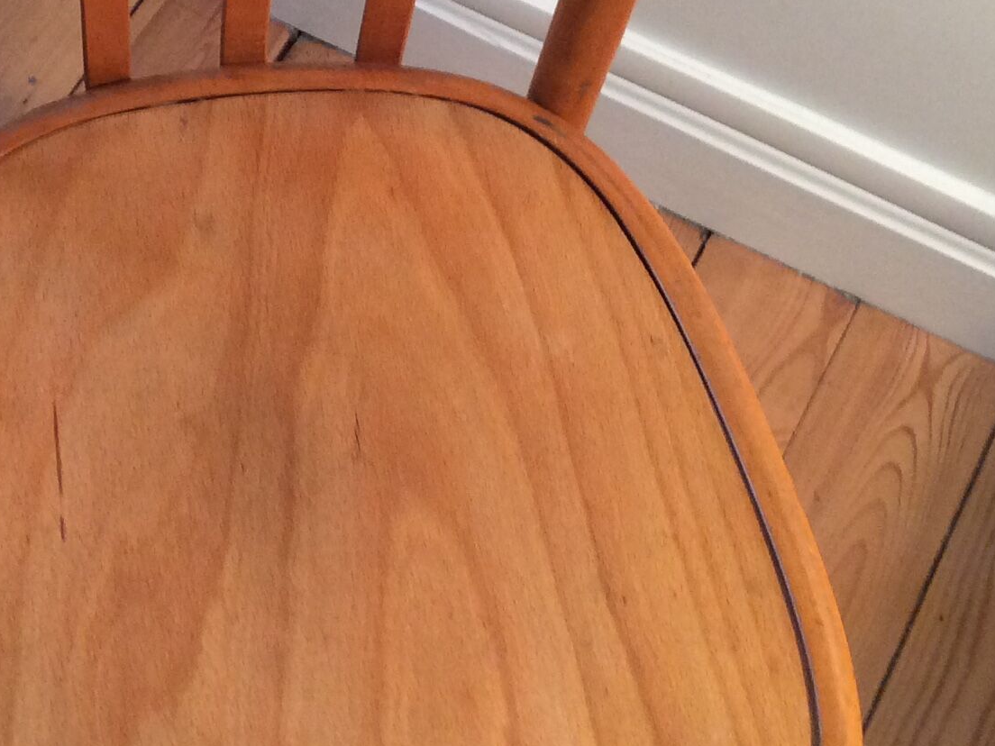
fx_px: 2156
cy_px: 159
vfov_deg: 19.5
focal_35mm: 75
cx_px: 250
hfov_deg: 25.7
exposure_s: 1/25
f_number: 2.4
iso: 125
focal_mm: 3.3
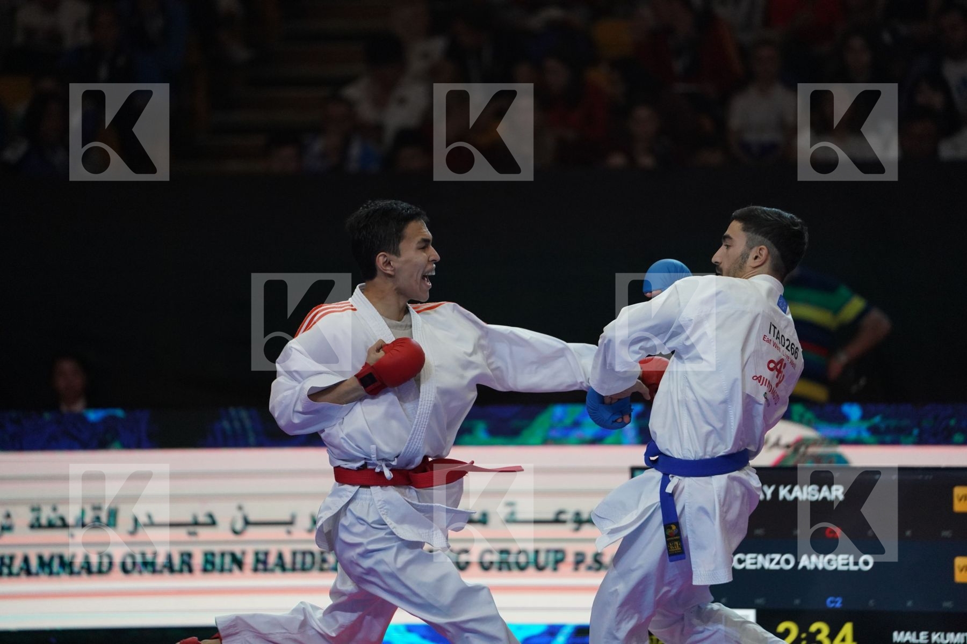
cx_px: 484
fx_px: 5372
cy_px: 322
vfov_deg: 6.9
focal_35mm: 200
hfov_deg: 10.3
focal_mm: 200
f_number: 2.8
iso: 3200
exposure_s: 1/1000
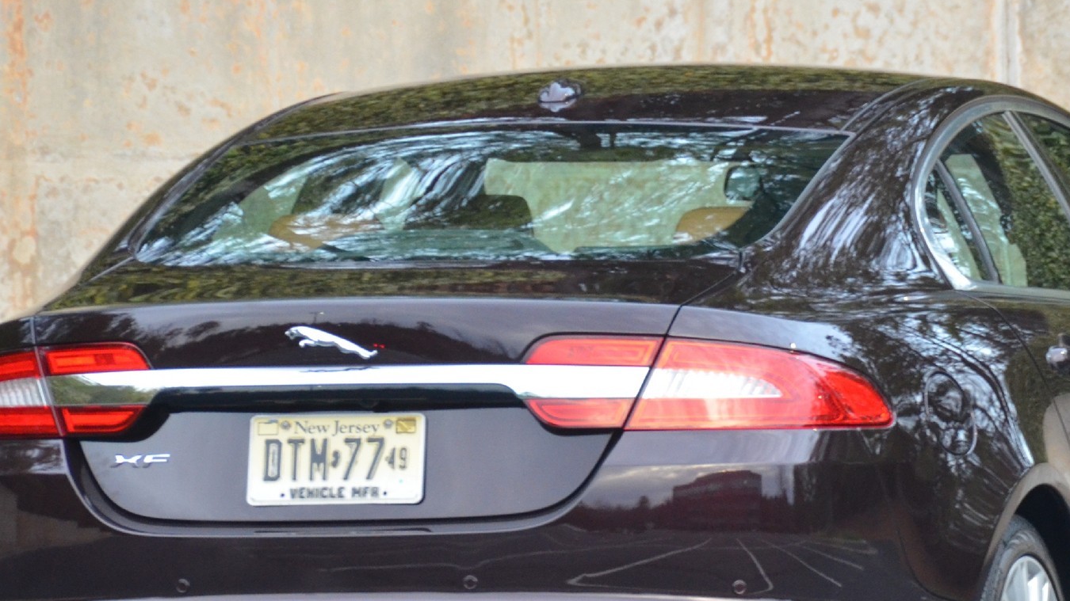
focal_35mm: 581
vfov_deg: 2.1
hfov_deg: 3.7
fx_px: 16482
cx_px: 775
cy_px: 497
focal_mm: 200
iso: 1600
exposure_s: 1/40
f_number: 5.6
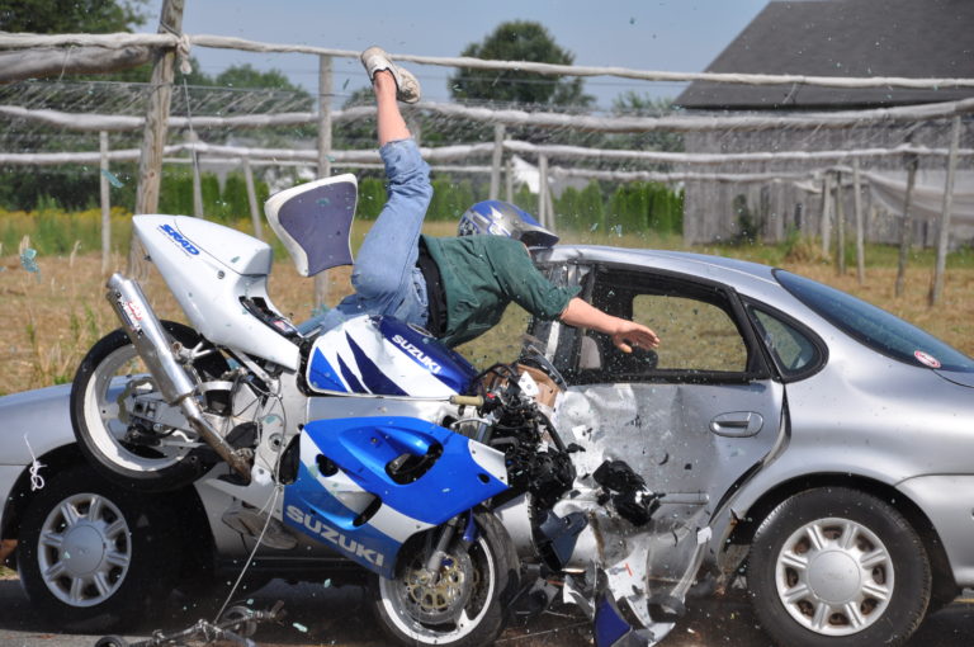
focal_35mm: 158
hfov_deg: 13.1
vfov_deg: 8.7
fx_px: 4256
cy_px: 324
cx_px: 487
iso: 400
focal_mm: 105
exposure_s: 1/1600
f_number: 7.1
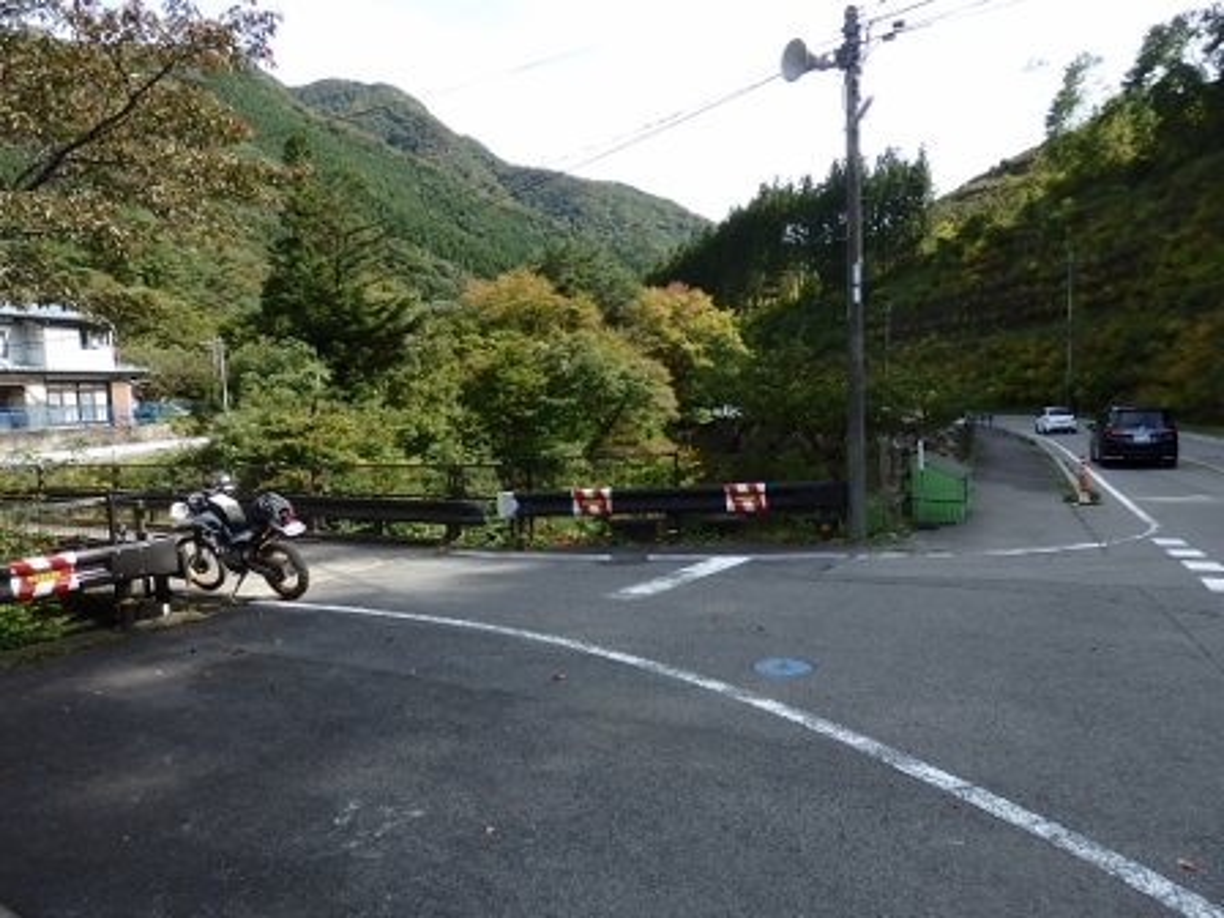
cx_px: 612
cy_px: 459
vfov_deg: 54.9
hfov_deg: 69.4
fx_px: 884
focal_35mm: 25
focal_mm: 4.5
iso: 125
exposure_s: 1/640
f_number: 3
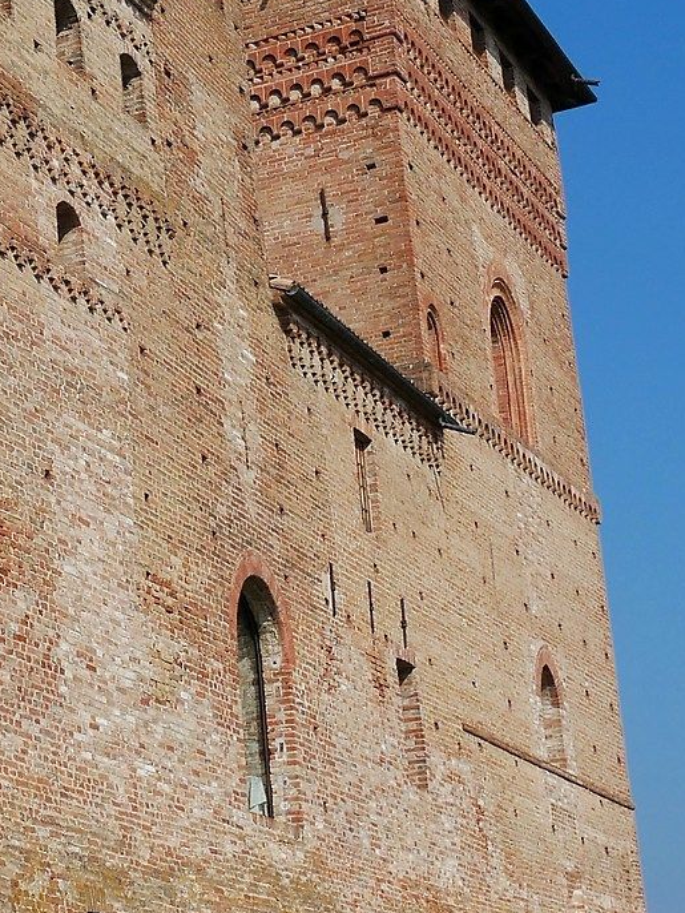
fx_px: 2215
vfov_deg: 23.3
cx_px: -507
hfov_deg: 15.4
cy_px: 407
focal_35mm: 84
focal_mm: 12
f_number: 6.3
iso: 200
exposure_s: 1/1000
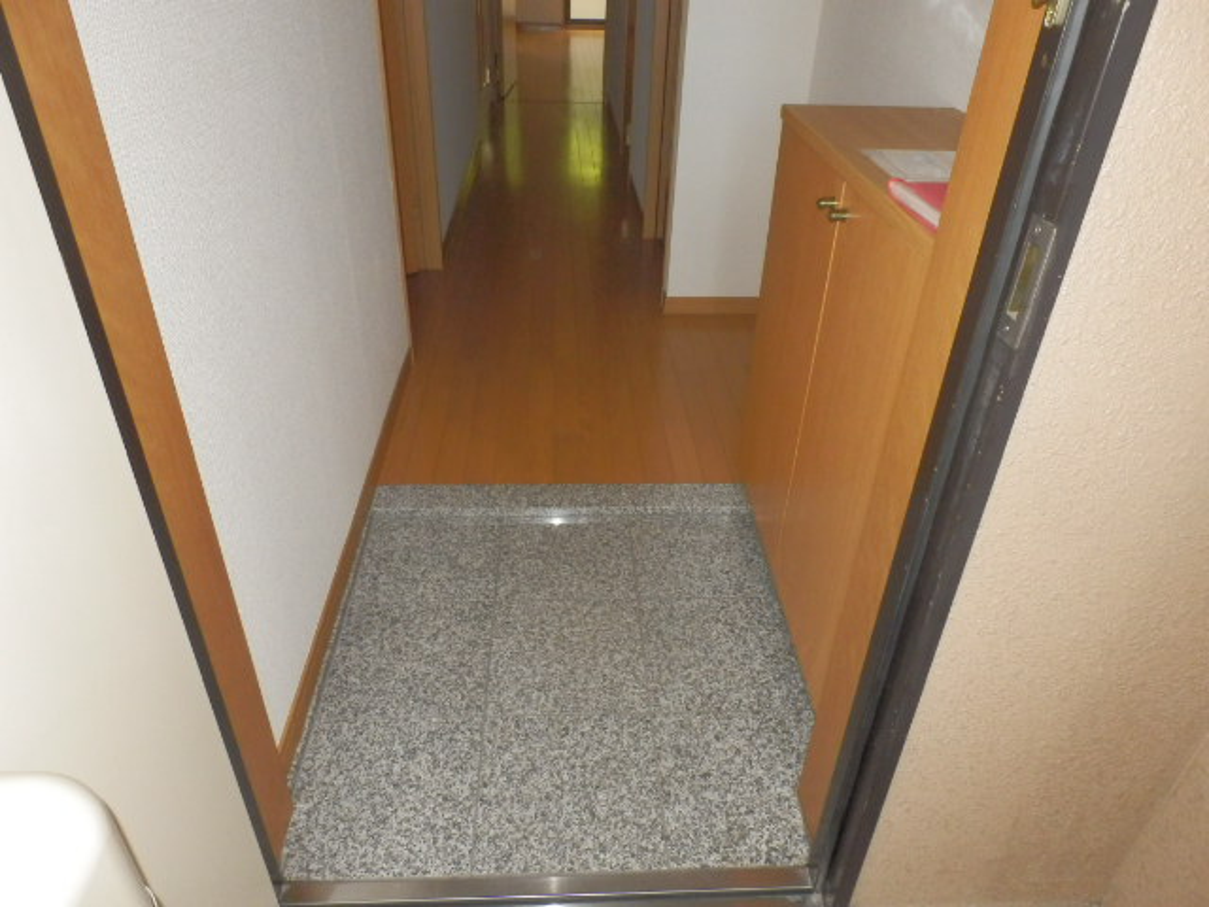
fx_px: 838
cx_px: 604
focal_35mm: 24
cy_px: 454
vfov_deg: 56.8
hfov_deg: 71.6
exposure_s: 1/30
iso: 1000
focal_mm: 4.2
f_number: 7.9
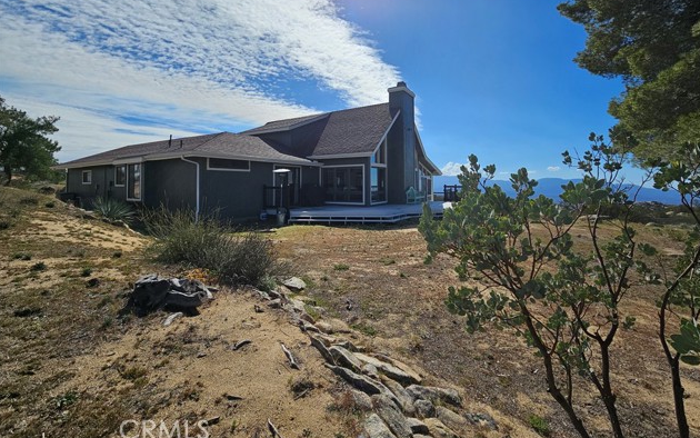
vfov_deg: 77.9
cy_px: 179
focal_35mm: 14
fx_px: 267
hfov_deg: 105.3
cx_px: 352
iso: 50
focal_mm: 2.2
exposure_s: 1/6294
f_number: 2.2
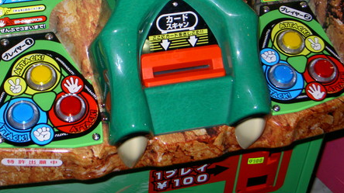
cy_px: 67
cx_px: 174
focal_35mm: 83
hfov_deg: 25.6
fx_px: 757
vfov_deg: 14.5
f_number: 4.2
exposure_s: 1/80
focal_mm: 12.4
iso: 200
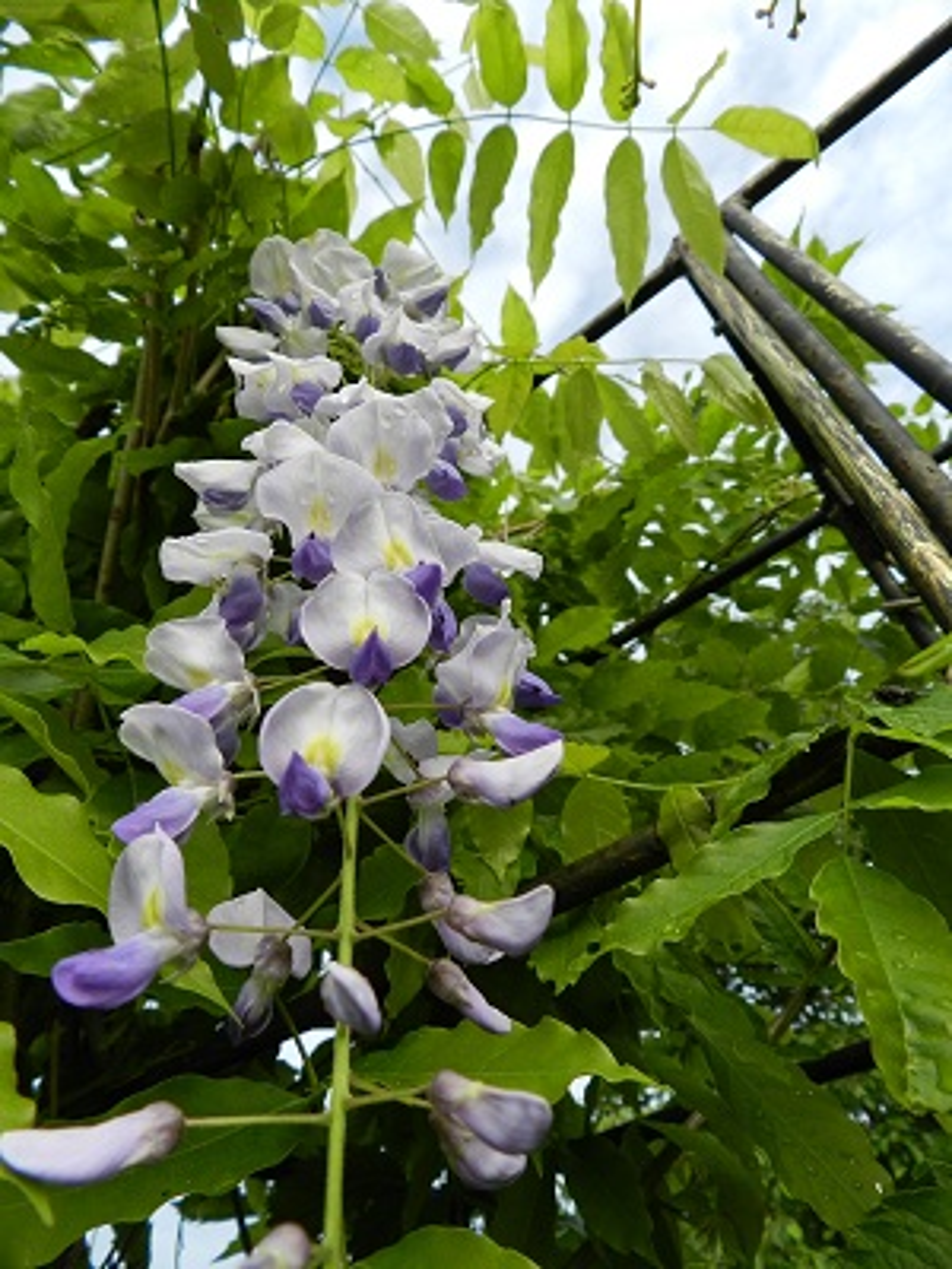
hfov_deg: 58.9
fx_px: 843
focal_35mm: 23
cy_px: 634
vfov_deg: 73.9
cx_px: 476
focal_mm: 4
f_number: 3.4
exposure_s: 1/800
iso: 160
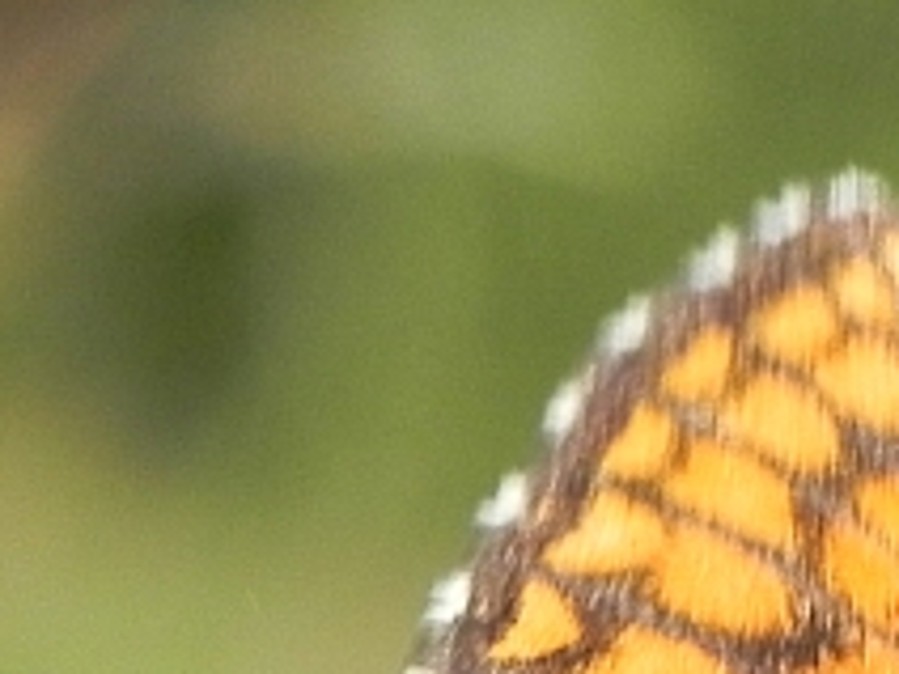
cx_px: 411
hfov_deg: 3.9
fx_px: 13141
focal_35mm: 506
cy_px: 1310
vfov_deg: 2.9
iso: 160
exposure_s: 1/613
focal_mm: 18.8
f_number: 4.5
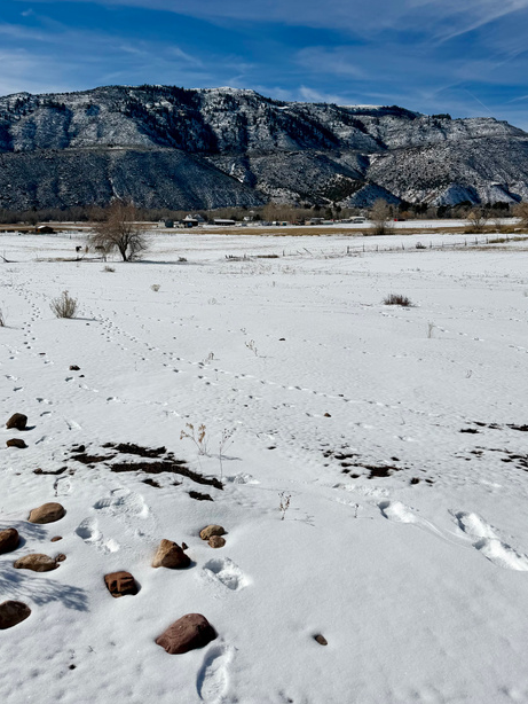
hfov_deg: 46.8
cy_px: 268
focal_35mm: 30
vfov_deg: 59.2
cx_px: 243
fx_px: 610
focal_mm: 6.76
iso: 80
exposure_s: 1/22727
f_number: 1.78
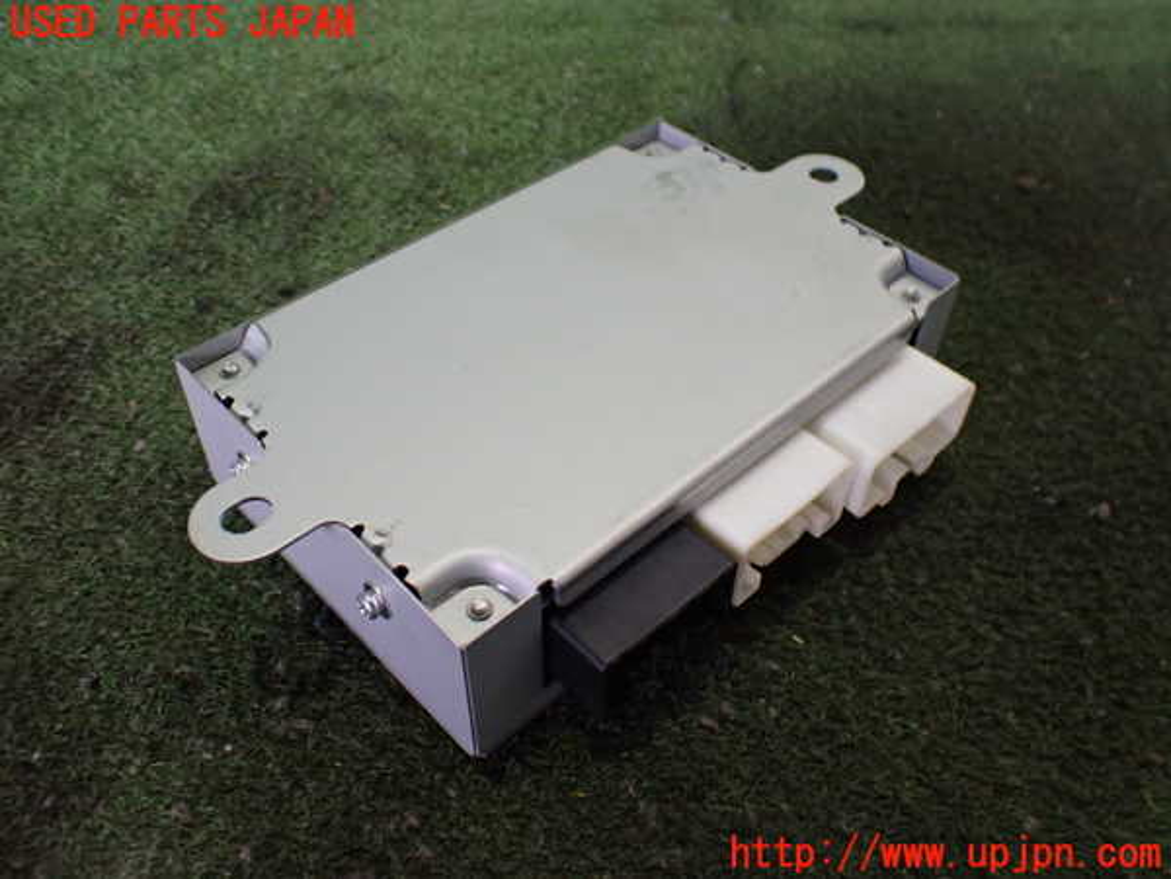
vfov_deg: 46.8
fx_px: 1015
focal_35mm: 30
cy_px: 440
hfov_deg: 60.0
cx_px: 586
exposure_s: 1/125
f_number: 2.3
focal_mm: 5.4
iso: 640
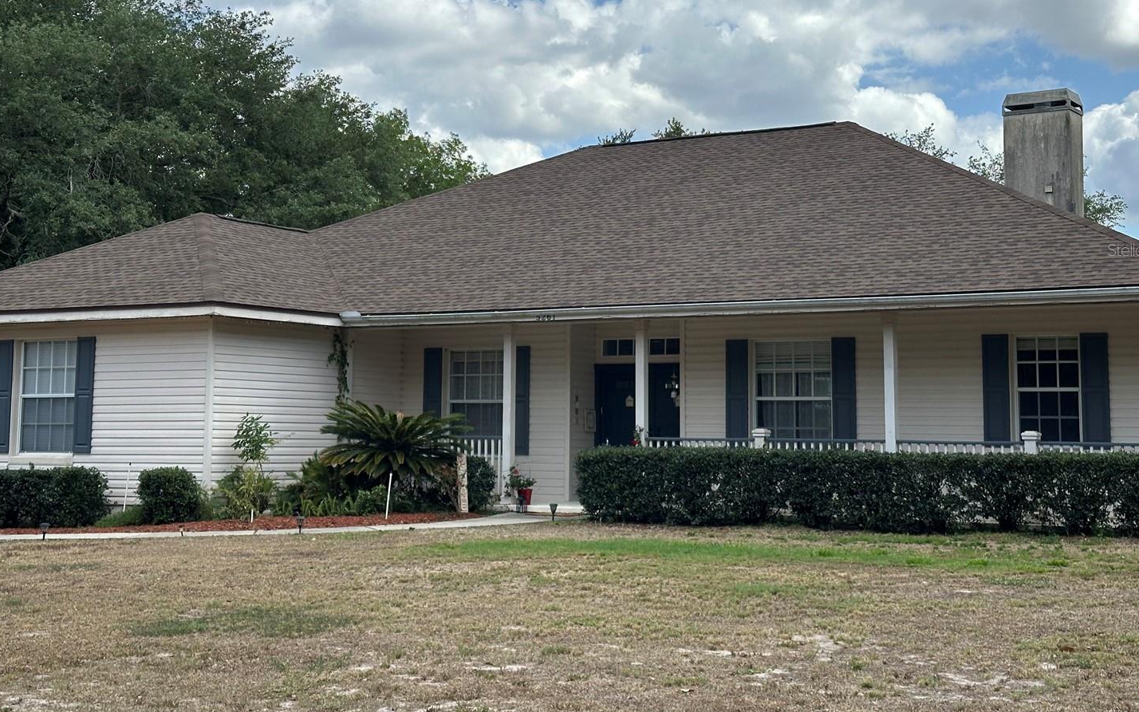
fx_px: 1770
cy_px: 250
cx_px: 545
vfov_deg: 22.7
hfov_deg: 35.7
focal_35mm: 57
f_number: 1.78
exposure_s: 1/4016
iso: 64
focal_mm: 6.86
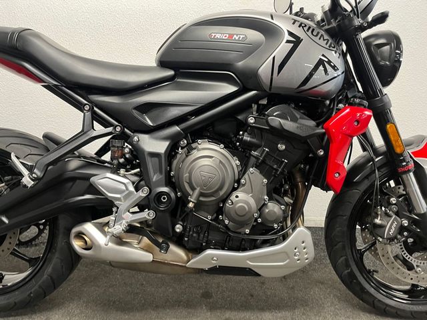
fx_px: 321
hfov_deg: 67.3
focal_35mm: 26
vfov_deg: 53.1
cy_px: 160
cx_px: 214
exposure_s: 1/50
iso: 320
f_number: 1.6
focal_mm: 5.1
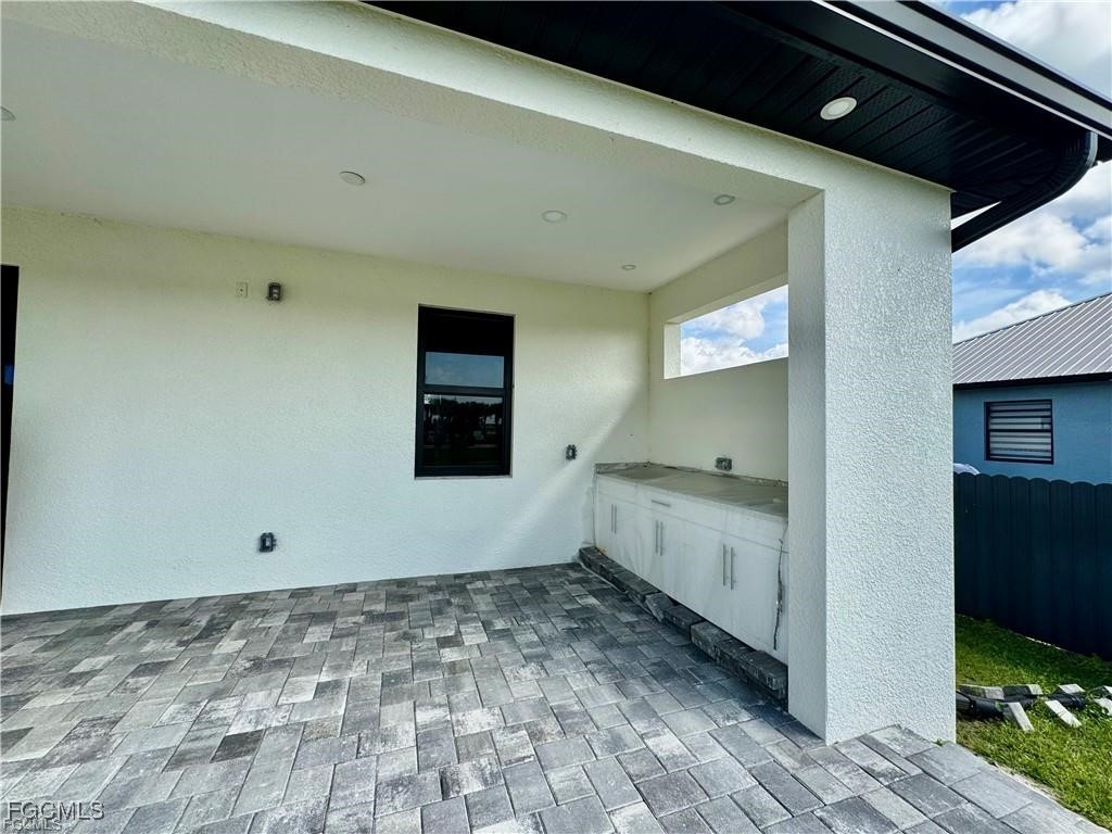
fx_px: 450
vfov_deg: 85.7
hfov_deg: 102.1
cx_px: 556
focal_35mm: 14
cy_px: 417
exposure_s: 1/980
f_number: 2.2
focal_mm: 2.22
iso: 40
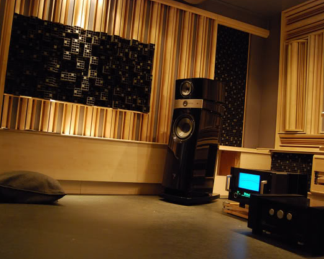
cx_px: 168
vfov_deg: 39.2
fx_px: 365
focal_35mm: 38
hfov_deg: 47.9
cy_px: 129
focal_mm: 22
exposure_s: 1/5
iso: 1600
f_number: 3.8
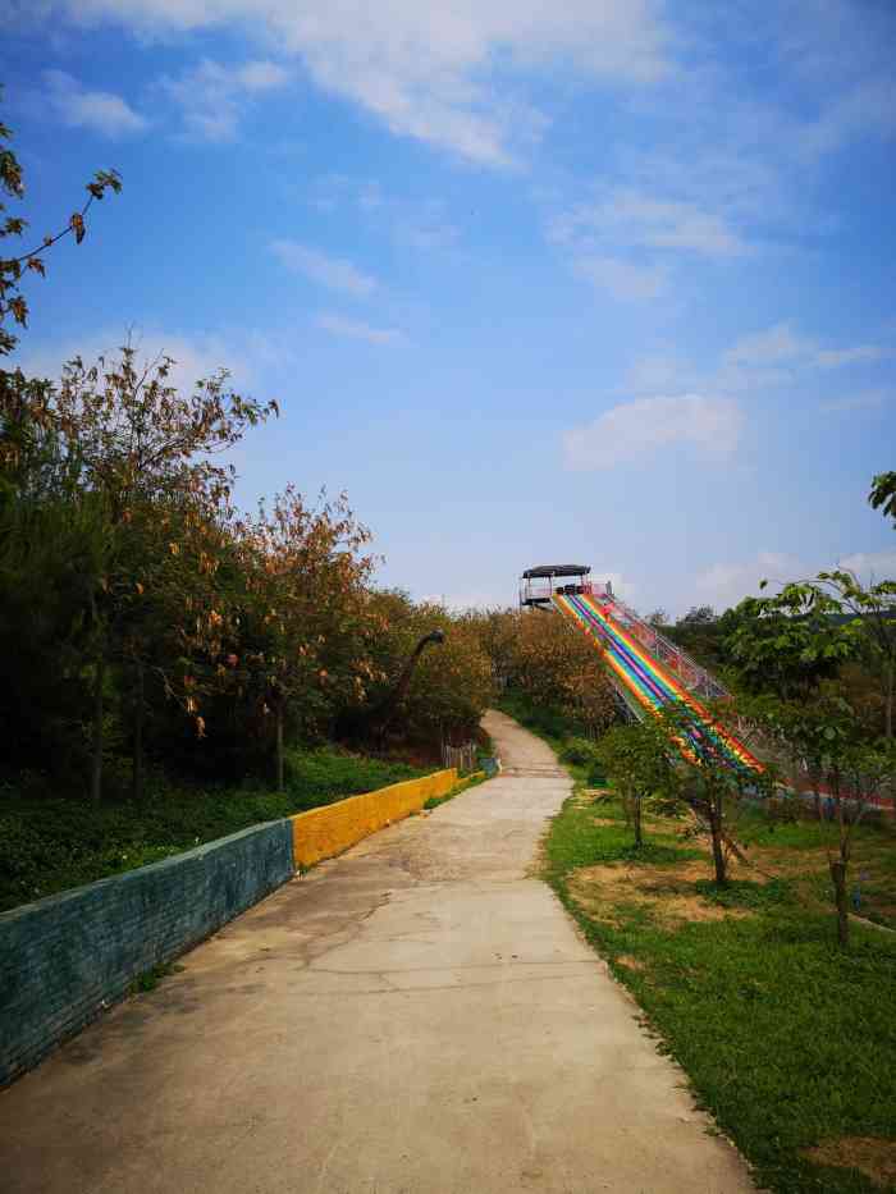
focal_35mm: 27
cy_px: 597
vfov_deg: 65.3
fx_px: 932
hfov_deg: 51.4
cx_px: 448
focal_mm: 3.95
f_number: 1.8
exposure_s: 1/5000
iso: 50
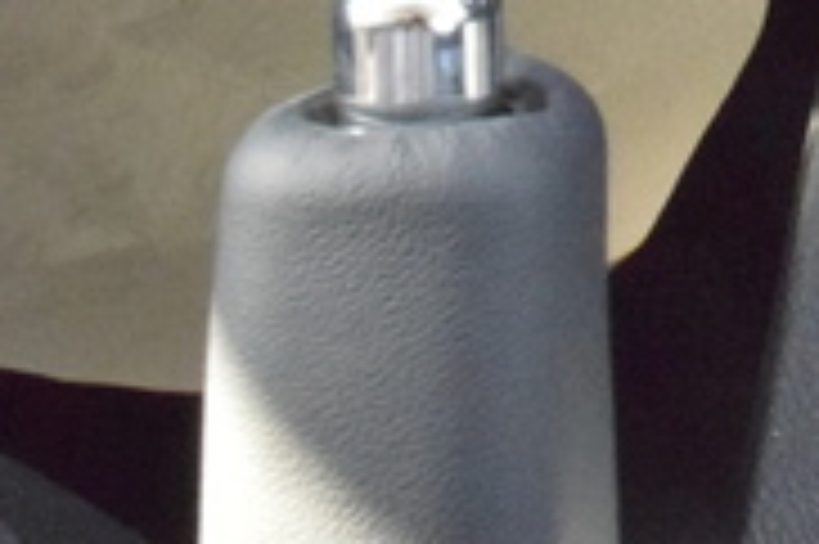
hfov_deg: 14.5
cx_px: 1611
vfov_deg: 11.0
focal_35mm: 119
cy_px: -312
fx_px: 2705
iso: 12800
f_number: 20
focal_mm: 18
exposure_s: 1/80
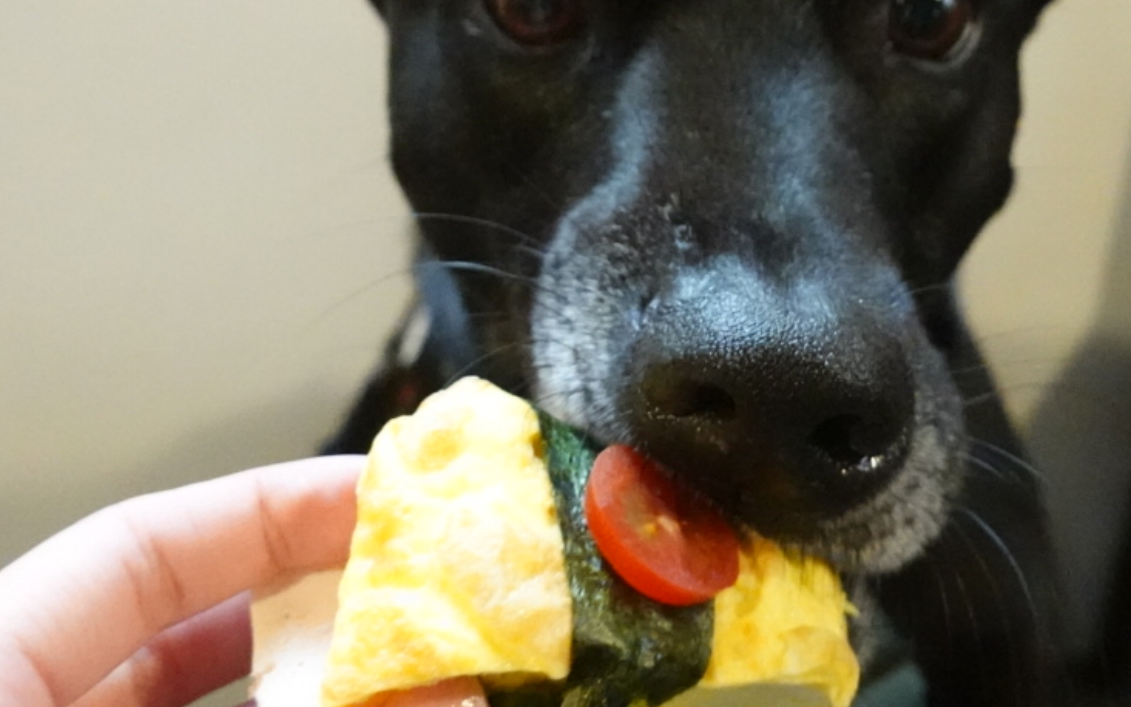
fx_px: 1664
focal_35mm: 54
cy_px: 170
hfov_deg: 37.5
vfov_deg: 23.7
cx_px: 634
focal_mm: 9
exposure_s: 1/320
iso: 5000
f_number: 2.8
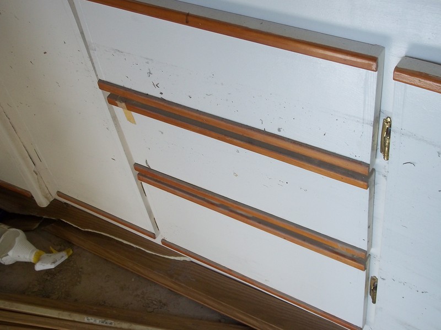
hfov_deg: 51.4
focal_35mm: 36
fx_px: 459
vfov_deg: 39.7
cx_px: 220
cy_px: 165
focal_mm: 6.5
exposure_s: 1/60
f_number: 3.1
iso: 80
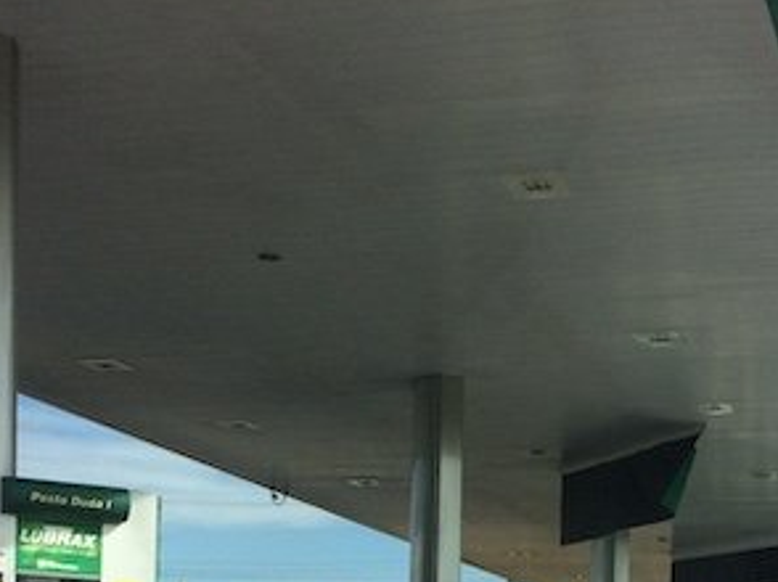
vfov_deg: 17.4
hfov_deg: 24.7
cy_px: 767
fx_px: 1774
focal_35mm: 79
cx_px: 484
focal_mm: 4.15
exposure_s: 1/402
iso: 32
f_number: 2.2
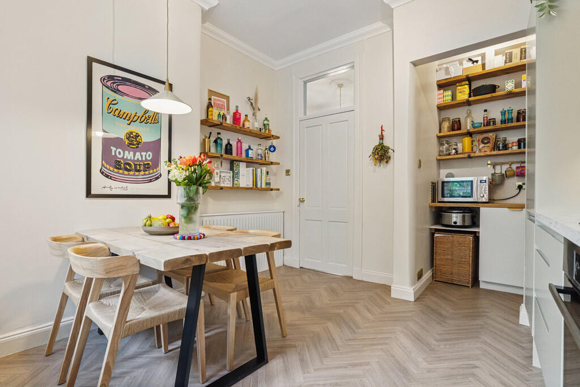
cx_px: 290
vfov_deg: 73.8
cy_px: 194
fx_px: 258
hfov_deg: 96.7
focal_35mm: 16
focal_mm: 16
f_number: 7.1
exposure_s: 1/100
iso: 6400
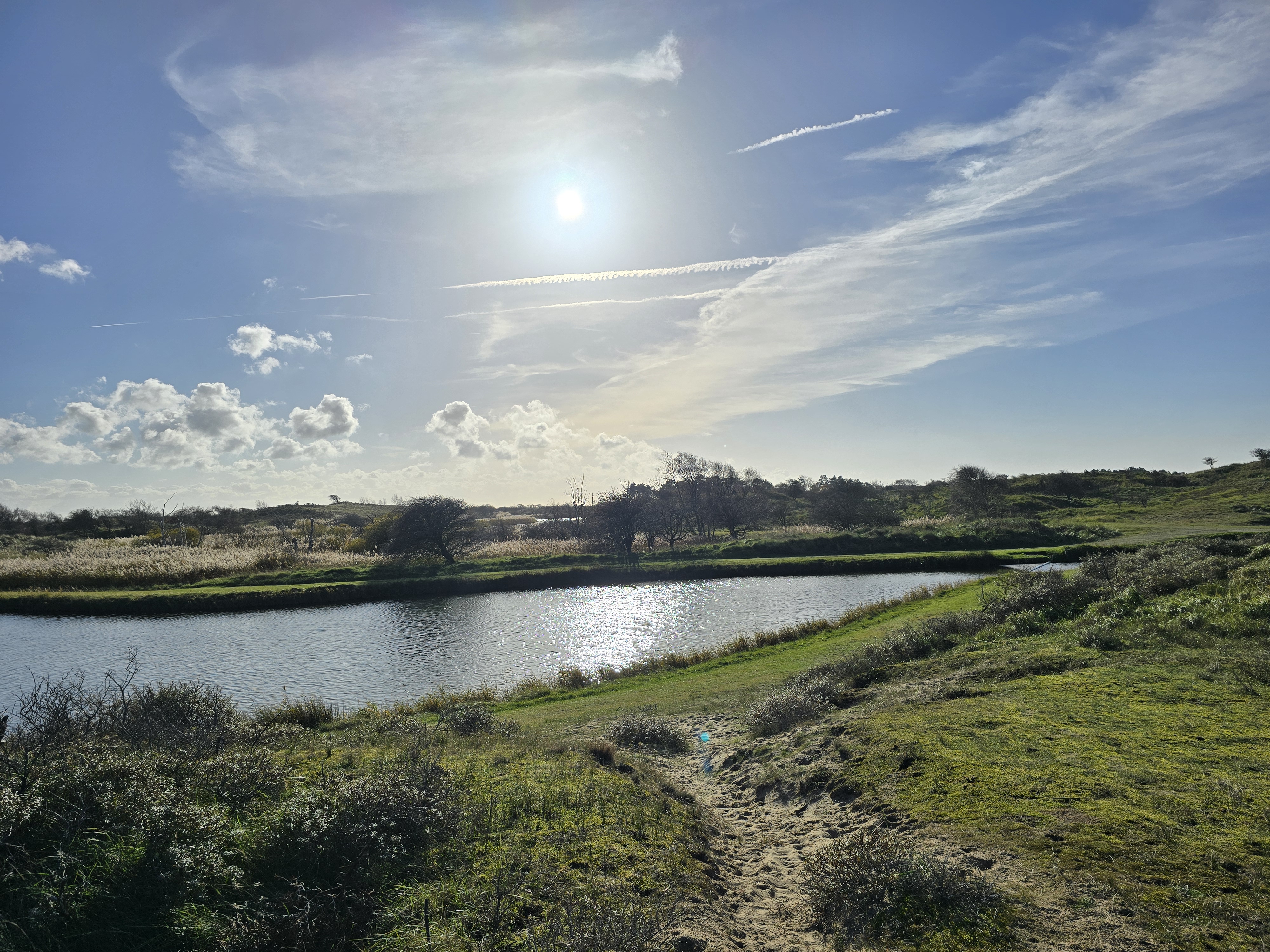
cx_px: 635
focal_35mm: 23
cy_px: 476
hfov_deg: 73.9
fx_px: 844
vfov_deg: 58.9
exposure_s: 1/4766
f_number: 1.7
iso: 12
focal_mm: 6.3
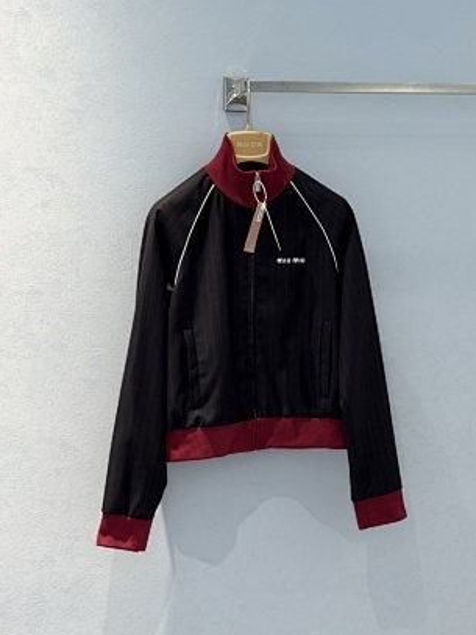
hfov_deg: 24.8
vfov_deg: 32.7
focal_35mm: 59
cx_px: 252
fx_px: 1082
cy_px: 335
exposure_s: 1/166
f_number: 1.78
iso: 125
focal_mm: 6.76
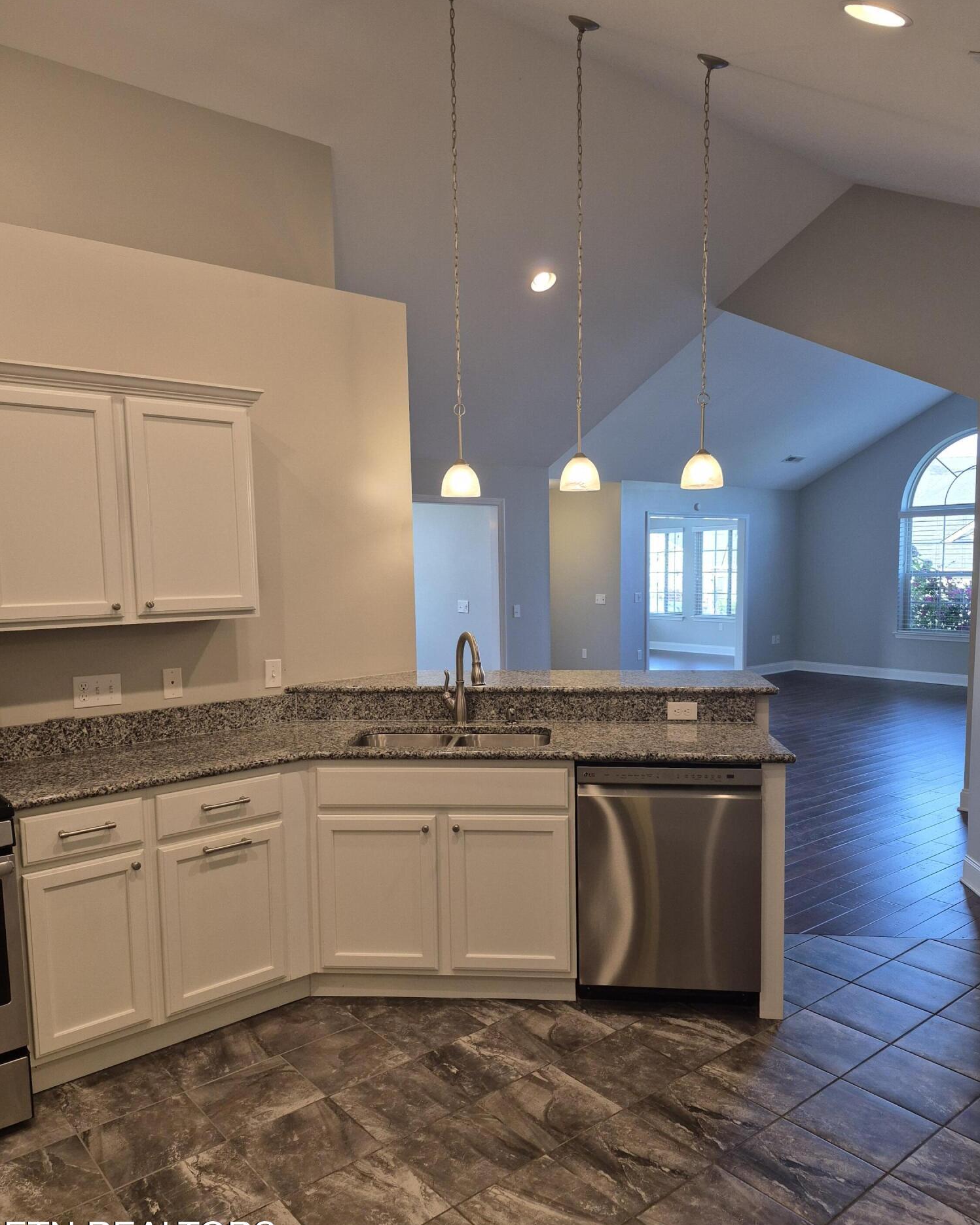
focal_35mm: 24
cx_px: 490
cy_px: 641
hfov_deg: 58.8
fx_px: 870
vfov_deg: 70.2
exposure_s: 1/120
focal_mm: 5.4
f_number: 1.8
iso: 125
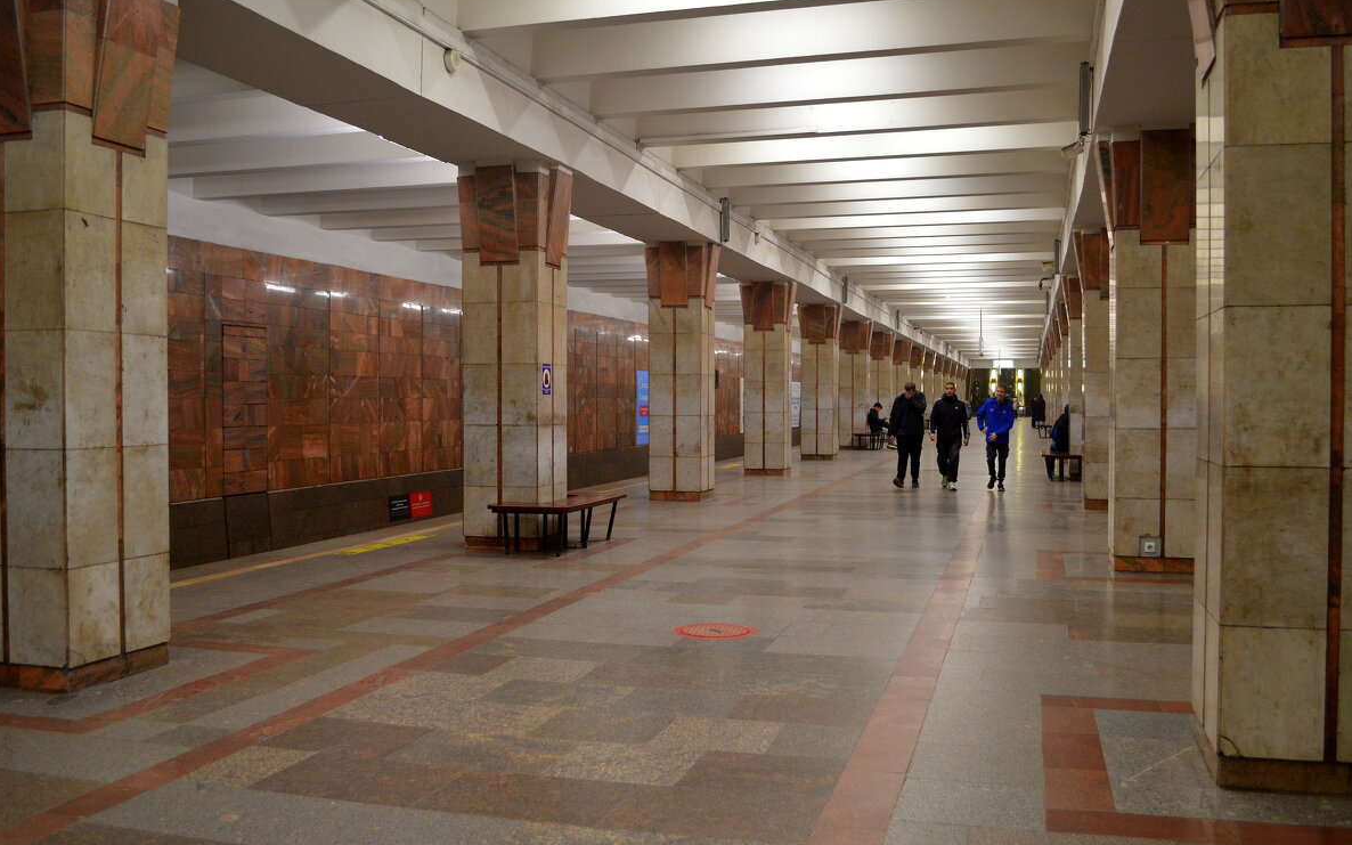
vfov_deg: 37.3
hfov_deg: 56.7
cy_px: 424
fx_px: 1253
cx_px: 678
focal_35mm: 34
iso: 1000
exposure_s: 1/60
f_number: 3.8
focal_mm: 22
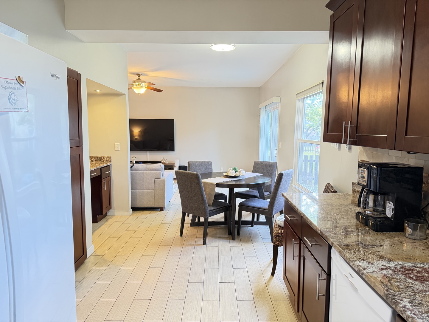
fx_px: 297
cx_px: 214
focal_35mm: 24
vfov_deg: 56.8
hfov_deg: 71.6
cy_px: 161
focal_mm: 6.76
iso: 640
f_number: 1.78
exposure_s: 1/60
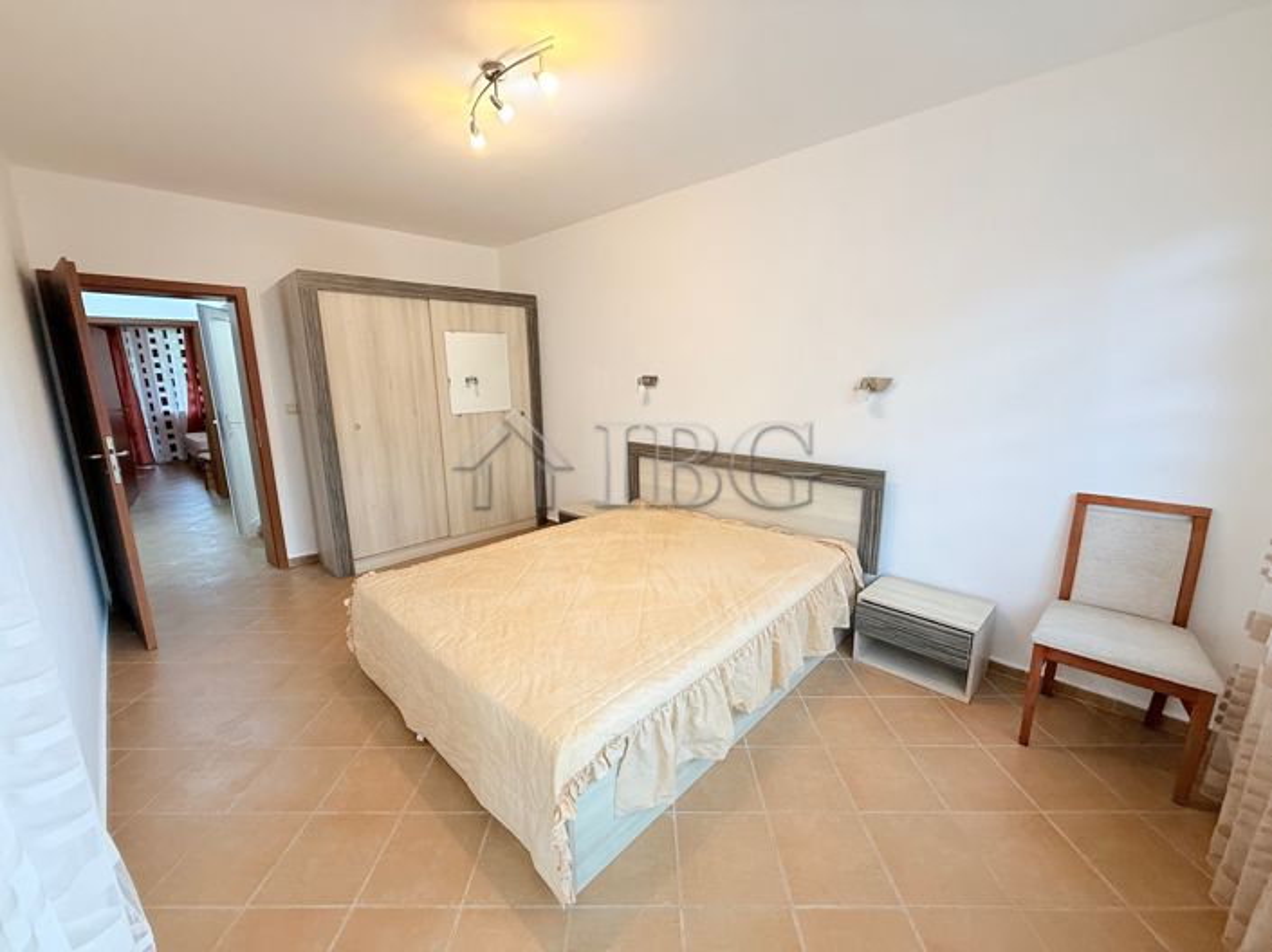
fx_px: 514
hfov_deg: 102.1
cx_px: 636
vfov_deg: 85.6
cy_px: 476
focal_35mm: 14
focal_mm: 2.22
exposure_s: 1/50
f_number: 2.2
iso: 250
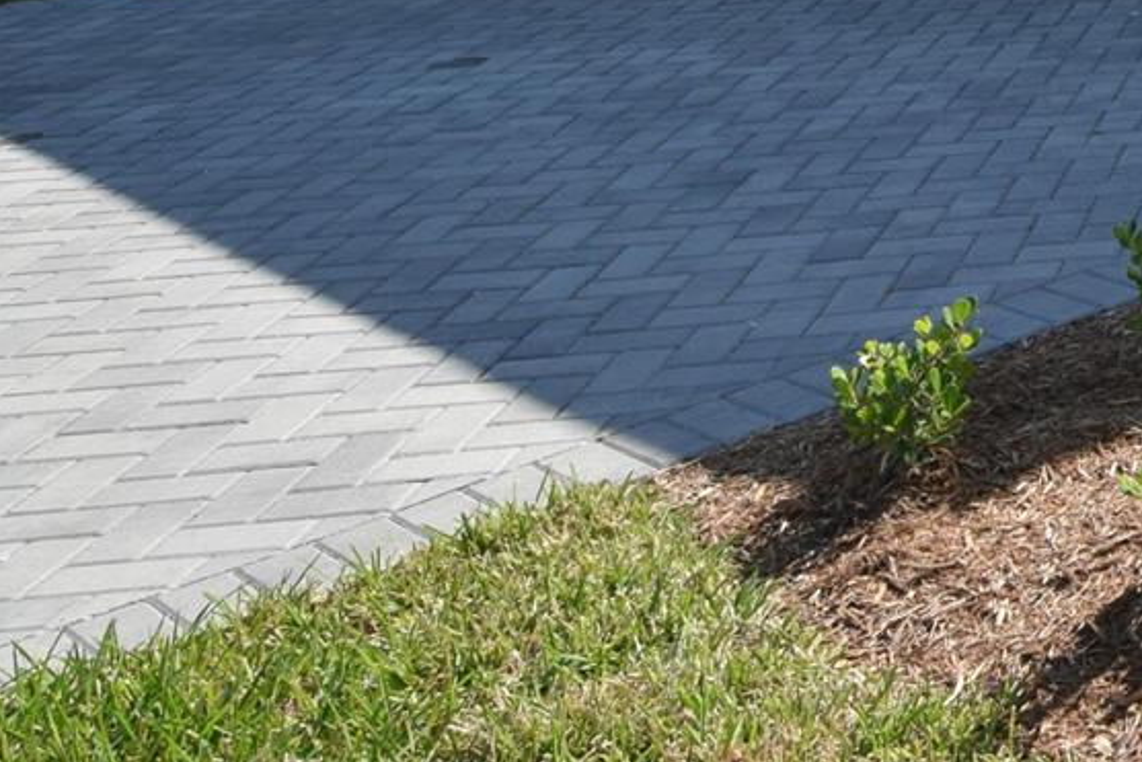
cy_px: -430
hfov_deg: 22.2
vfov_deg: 16.9
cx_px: 1801
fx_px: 2279
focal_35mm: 72
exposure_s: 1/400
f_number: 8
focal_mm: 13
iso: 200
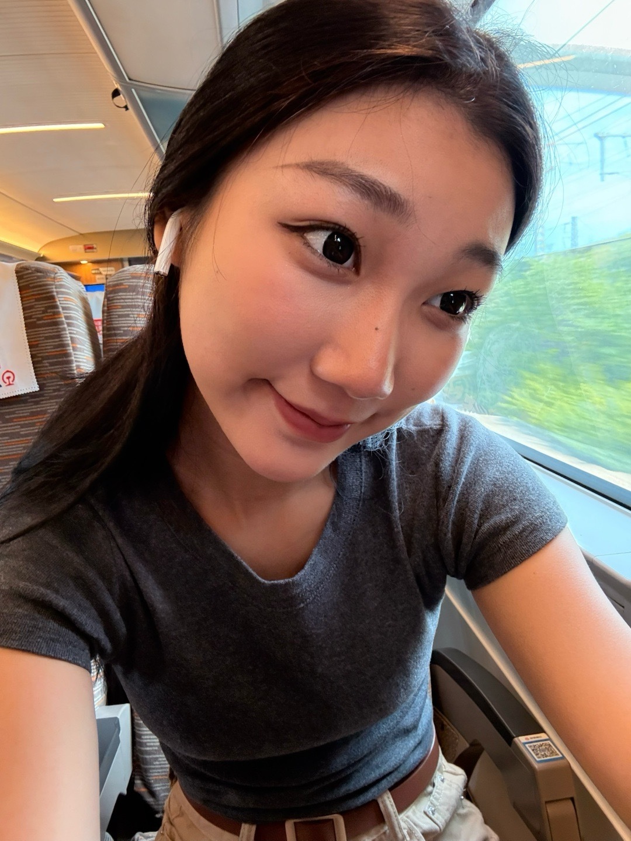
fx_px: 632
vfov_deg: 67.3
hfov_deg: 53.1
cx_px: 316
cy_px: 420
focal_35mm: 26
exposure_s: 1/60
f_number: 1.5
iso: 125
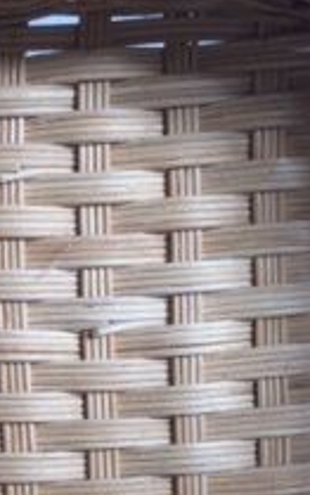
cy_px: 476
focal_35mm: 94
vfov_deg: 21.4
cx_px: -177
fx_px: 1268
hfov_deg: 13.1
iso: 40
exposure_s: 1/50
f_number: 2.2
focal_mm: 4.15
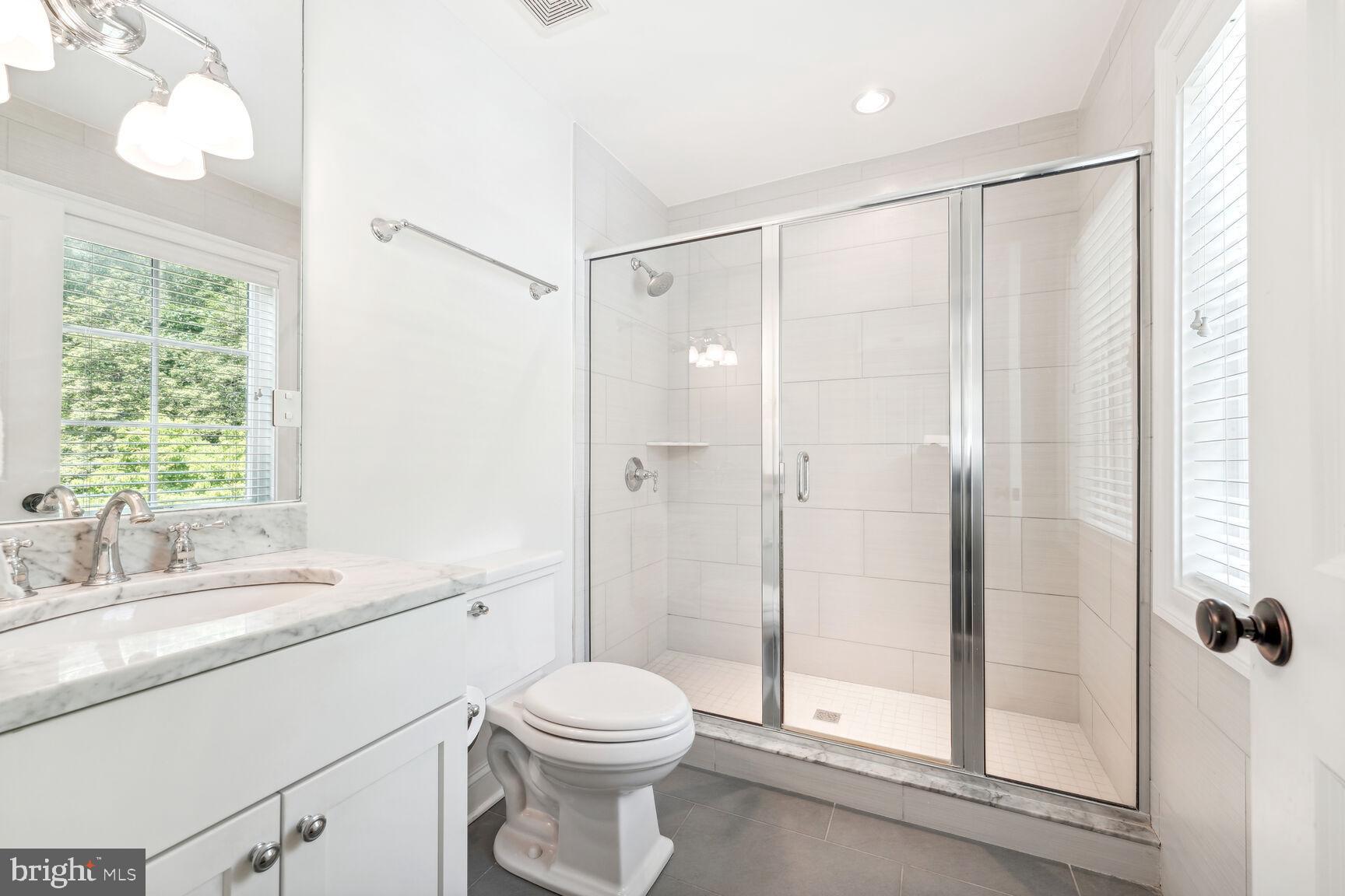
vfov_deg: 81.2
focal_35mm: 14
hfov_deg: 104.3
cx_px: 672
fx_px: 523
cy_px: 448
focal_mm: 14
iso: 400
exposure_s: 1/15
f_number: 8
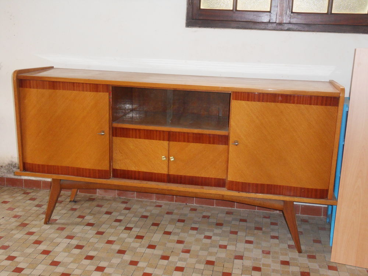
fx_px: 478
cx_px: 184
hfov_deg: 42.1
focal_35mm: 45
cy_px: 138
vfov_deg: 32.2
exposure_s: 1/45
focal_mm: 7.9
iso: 240
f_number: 4.2
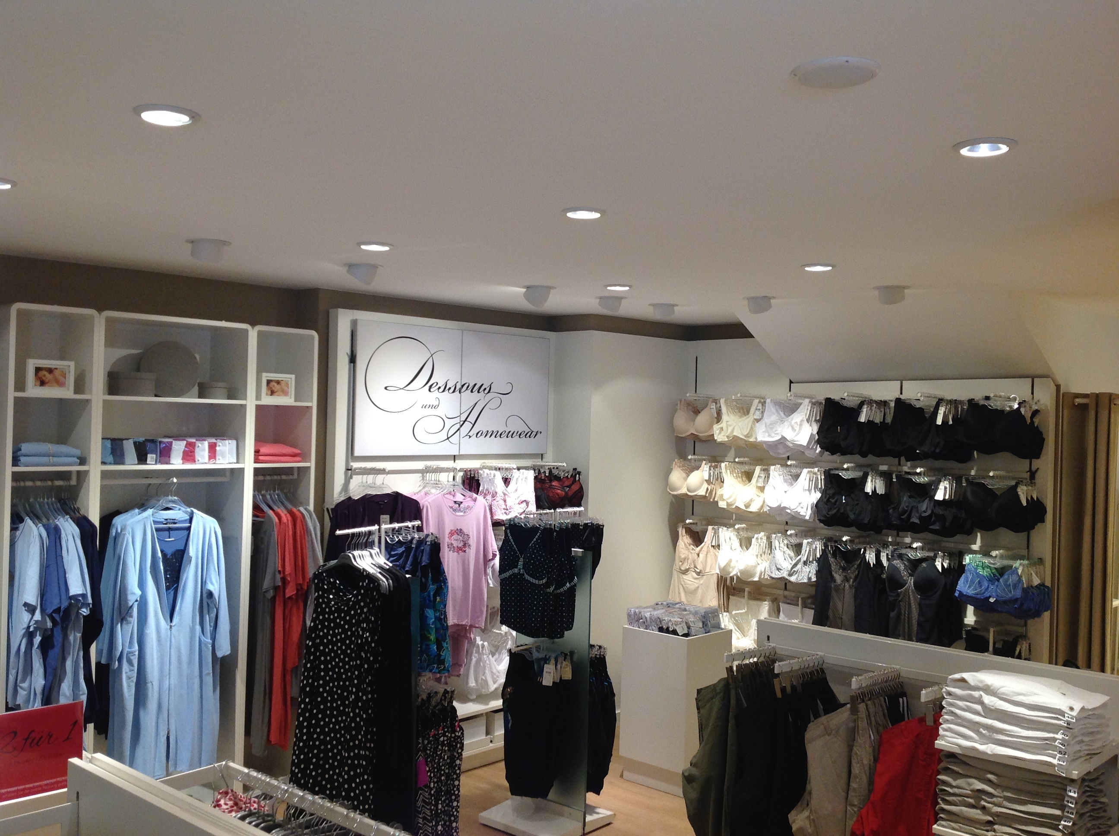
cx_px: 560
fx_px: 1130
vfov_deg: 40.6
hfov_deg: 52.7
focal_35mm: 35
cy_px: 418
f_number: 2.4
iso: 100
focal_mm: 4.28
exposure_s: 1/120
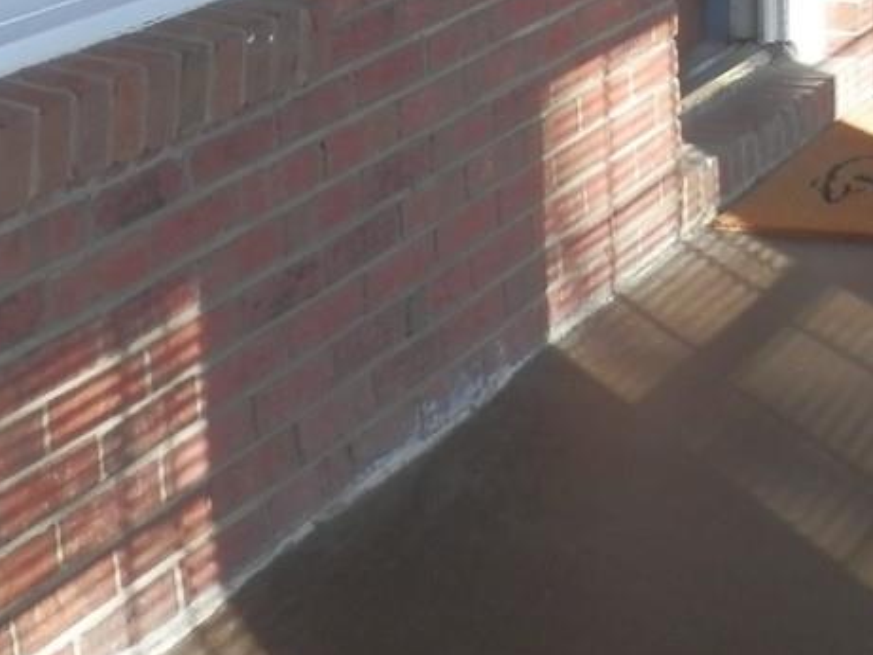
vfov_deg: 12.8
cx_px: 667
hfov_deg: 17.6
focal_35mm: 111
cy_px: -263
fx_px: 2800
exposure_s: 1/60
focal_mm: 4.5
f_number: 3
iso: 80
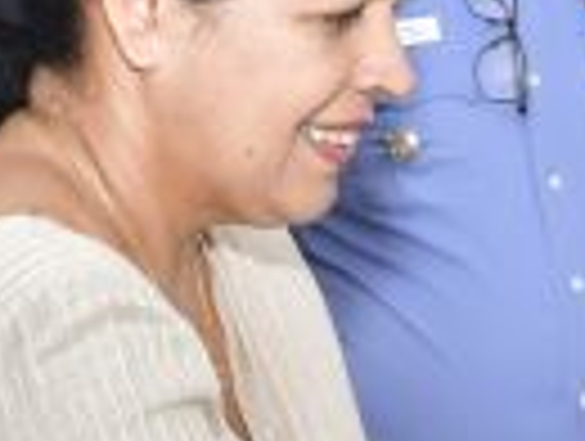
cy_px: 270
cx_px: 342
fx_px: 3149
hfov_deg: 10.6
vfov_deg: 8.0
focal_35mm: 186
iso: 1250
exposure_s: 1/250
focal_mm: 28
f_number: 10
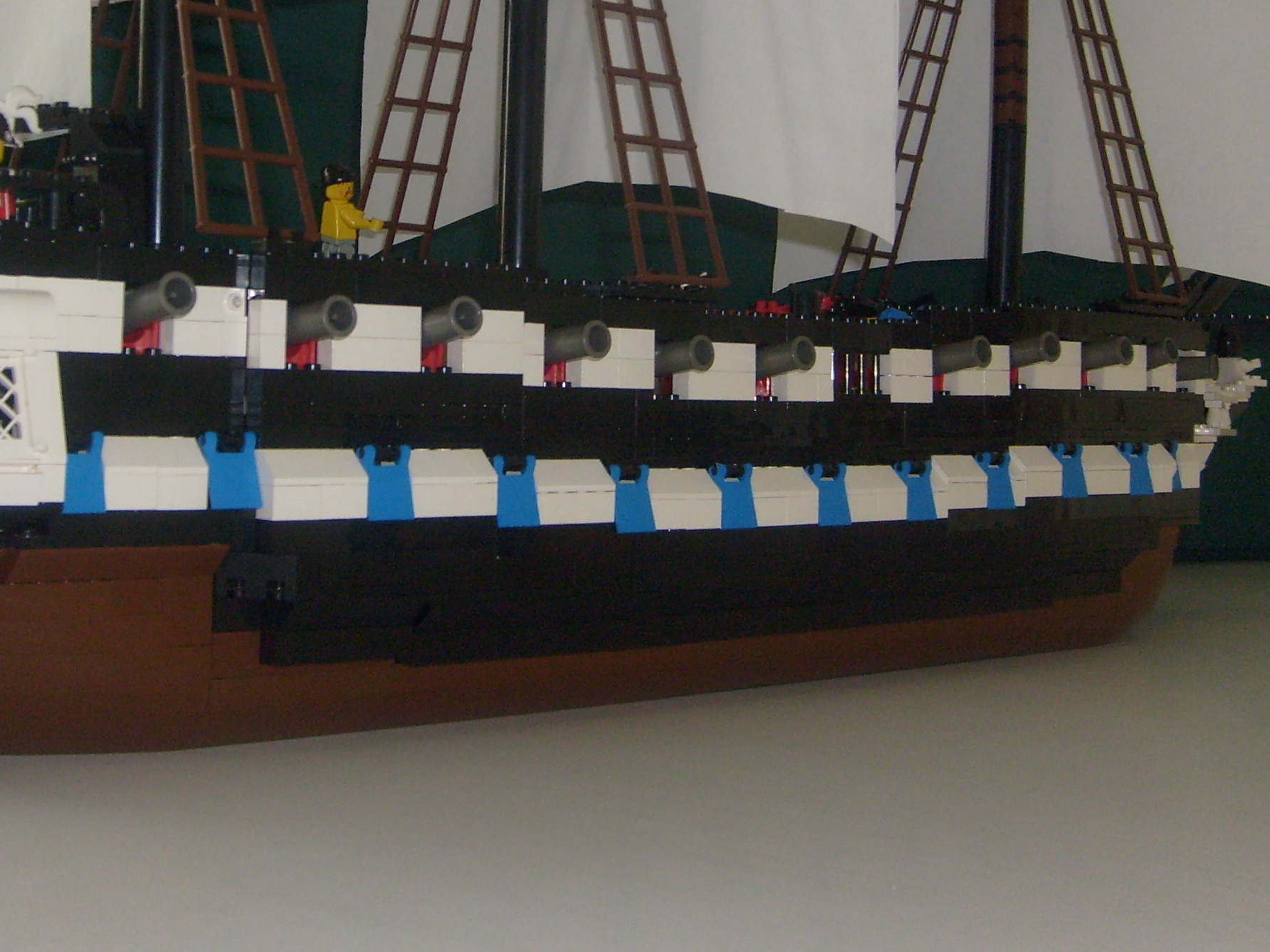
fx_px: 2018
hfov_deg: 34.9
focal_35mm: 55
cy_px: 246
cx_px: 534
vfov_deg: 26.2
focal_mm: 5.8
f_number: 2.8
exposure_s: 1/45
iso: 100
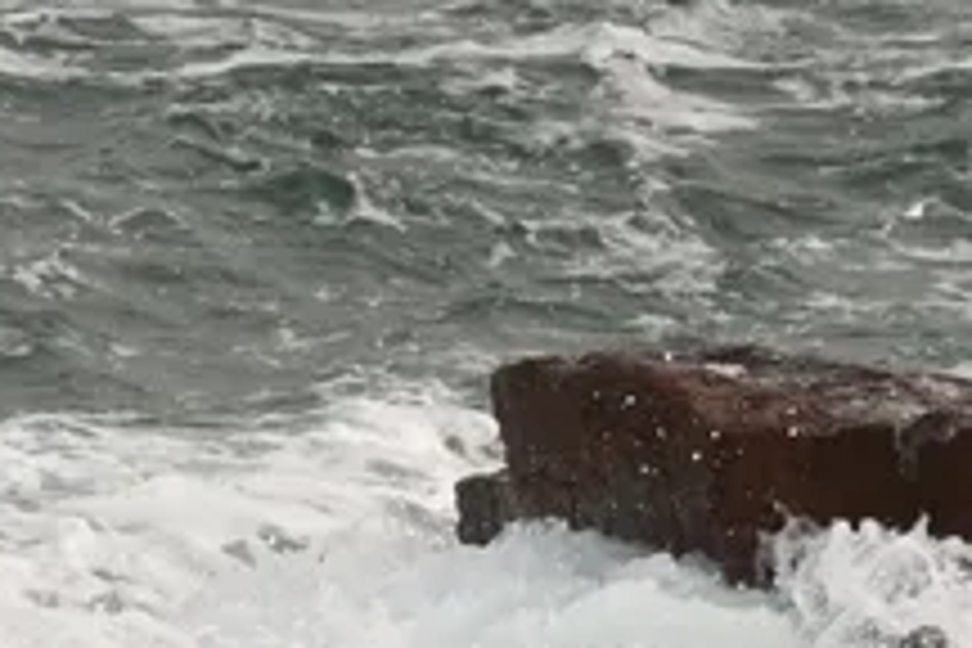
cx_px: 724
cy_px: 212
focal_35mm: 501
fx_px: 13526
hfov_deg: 4.1
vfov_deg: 2.7
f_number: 4.5
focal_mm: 50
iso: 560
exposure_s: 1/4000
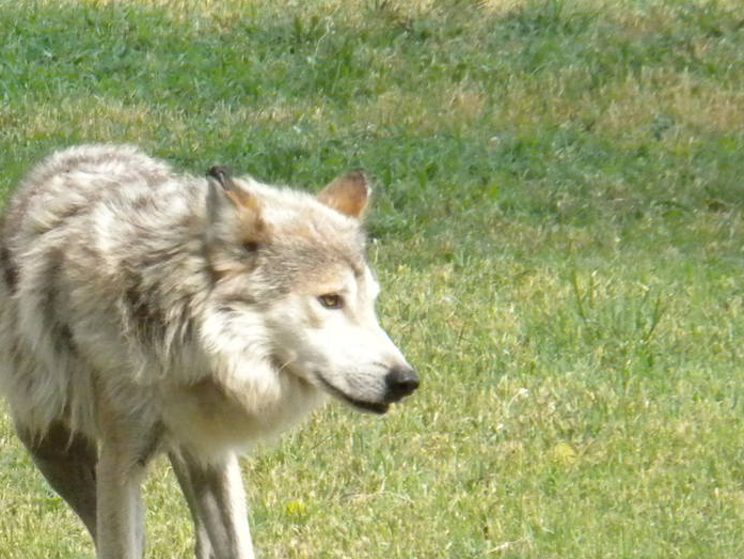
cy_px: 413
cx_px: -67
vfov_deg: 2.5
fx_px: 12834
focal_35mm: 597
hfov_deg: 3.3
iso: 400
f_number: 5.3
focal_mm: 46.2
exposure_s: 1/555
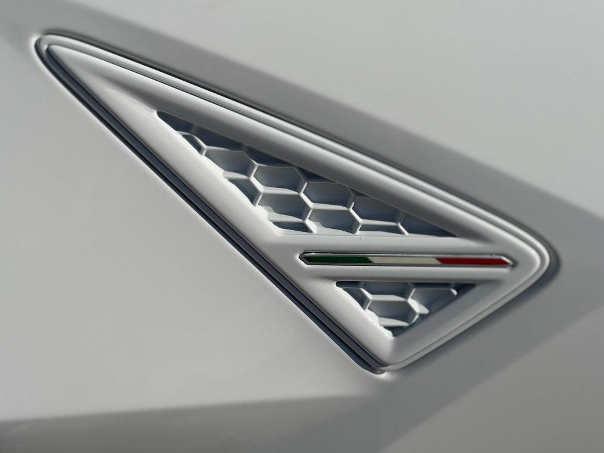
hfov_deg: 38.9
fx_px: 855
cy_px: 223
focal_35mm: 49
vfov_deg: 29.7
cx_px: 299
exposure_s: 1/13333
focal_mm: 6.76
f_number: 1.78
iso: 64
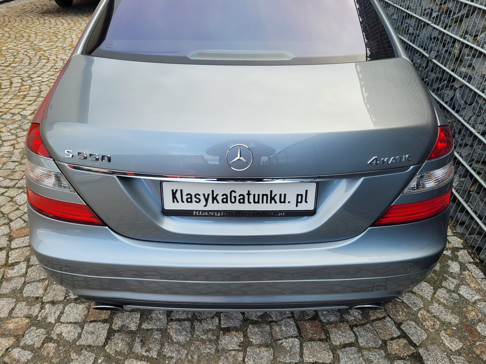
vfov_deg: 53.1
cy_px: 182
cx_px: 243
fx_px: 365
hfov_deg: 67.3
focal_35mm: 26
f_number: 1.8
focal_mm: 5.4
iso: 40
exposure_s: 1/121
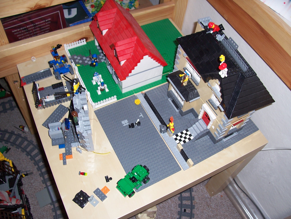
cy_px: 110
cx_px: 146
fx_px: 286
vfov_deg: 41.8
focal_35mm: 34
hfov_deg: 54.0
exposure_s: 1/60
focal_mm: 5.6
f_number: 2.7
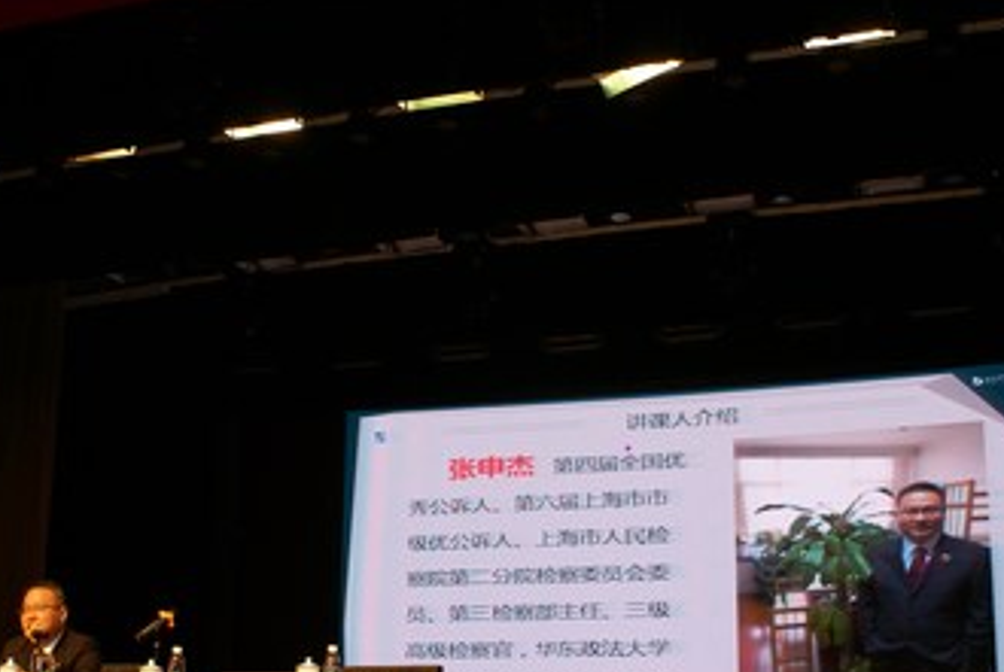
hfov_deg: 39.5
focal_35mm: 50
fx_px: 1396
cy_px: 494
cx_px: 472
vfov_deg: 26.8
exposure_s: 1/60
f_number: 5.6
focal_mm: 22
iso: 250
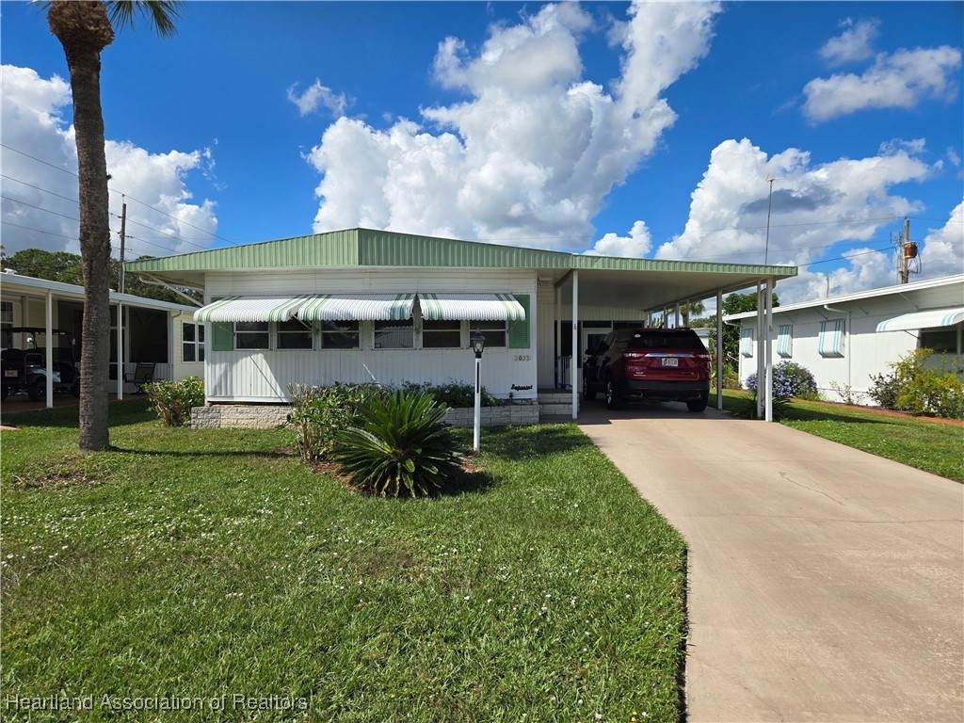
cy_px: 362
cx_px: 482
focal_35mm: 23
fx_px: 641
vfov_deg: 58.9
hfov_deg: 73.9
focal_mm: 5.4
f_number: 1.8
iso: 25
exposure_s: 1/2483
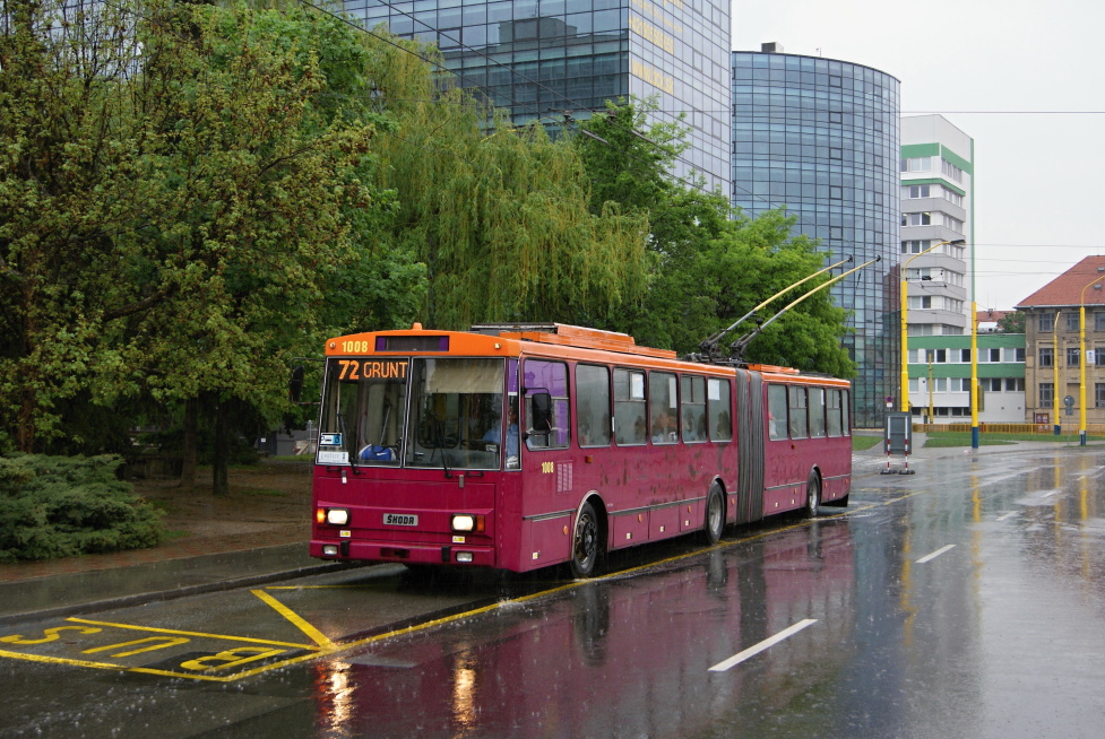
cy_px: 358
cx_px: 569
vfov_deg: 30.6
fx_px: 1352
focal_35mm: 44
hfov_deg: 44.4
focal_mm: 28
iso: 250
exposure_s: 1/125
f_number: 4.5
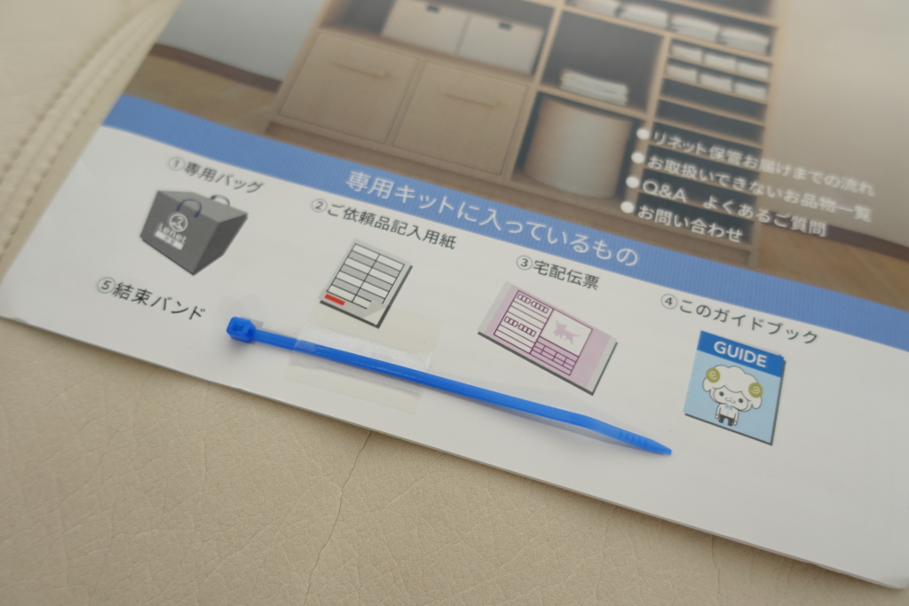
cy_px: 303
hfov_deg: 69.4
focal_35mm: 26
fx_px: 657
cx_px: 454
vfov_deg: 49.6
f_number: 2
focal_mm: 9.4
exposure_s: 1/30
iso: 125
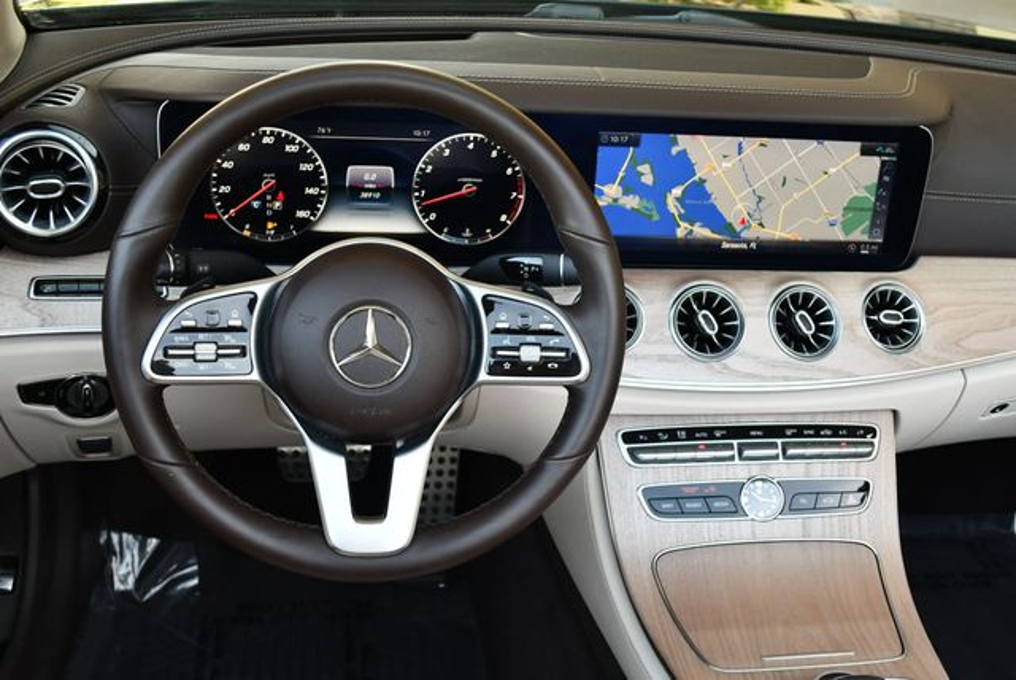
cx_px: 508
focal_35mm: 40
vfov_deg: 33.5
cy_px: 340
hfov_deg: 48.4
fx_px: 1130
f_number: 3.8
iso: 450
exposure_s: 1/250
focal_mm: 20
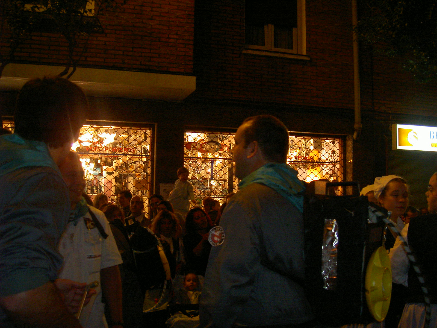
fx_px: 492
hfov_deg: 47.9
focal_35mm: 39
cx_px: 218
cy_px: 164
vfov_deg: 36.8
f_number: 2.8
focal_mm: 8
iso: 100
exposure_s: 1/59.5
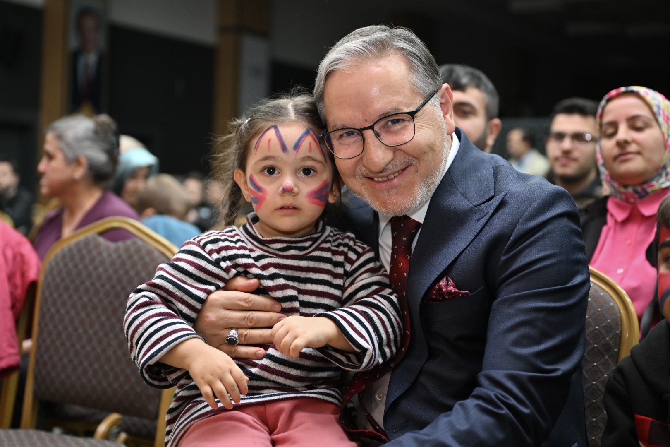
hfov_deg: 41.1
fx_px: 893
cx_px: 335
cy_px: 224
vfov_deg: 28.1
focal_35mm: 48
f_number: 2.8
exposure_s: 1/200
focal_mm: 48
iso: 1000
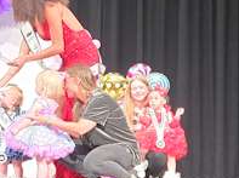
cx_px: -15
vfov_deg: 12.6
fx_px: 806
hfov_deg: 16.4
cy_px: 96
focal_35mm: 117
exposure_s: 1/120
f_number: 1.8
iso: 800
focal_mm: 5.4
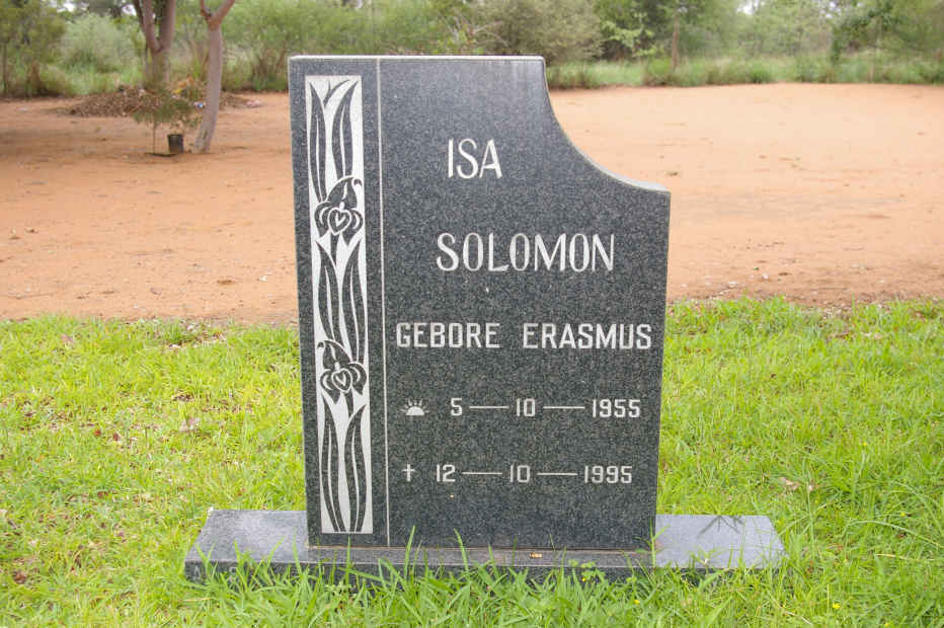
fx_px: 1101
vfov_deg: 31.8
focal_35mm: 42
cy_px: 314
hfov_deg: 46.4
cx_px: 472
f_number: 5.6
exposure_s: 1/180
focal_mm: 28
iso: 200
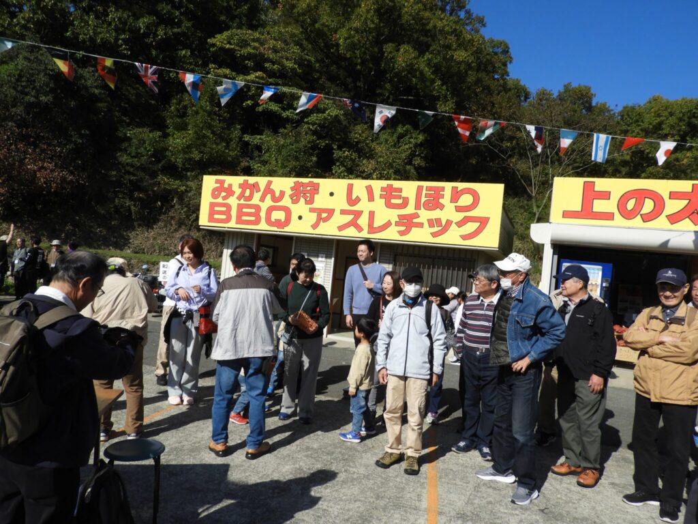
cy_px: 262
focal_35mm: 24
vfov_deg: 56.8
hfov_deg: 71.6
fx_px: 484
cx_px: 349
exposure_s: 1/2000
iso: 100
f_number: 3.3
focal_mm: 4.3
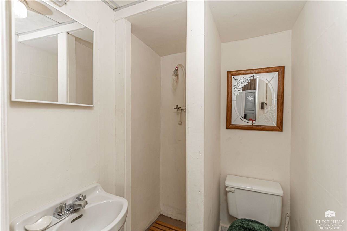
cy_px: 116
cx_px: 174
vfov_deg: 77.3
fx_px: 145
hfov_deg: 100.4
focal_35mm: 15
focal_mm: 10
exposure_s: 1/60
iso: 1000
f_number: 10
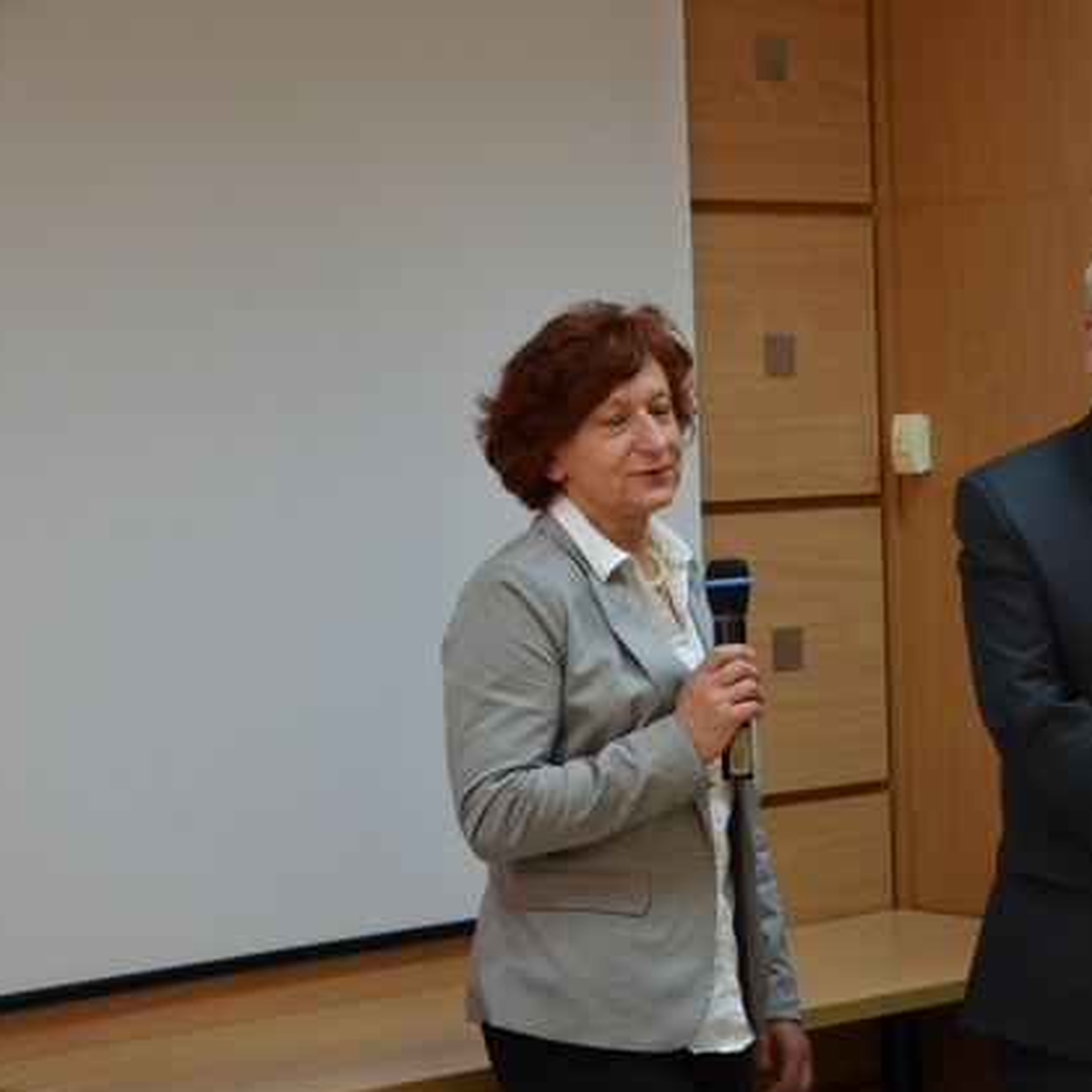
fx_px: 3605
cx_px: 777
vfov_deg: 17.2
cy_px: 550
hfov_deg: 17.2
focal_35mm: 101
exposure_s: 1/60
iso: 800
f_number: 5
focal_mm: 52
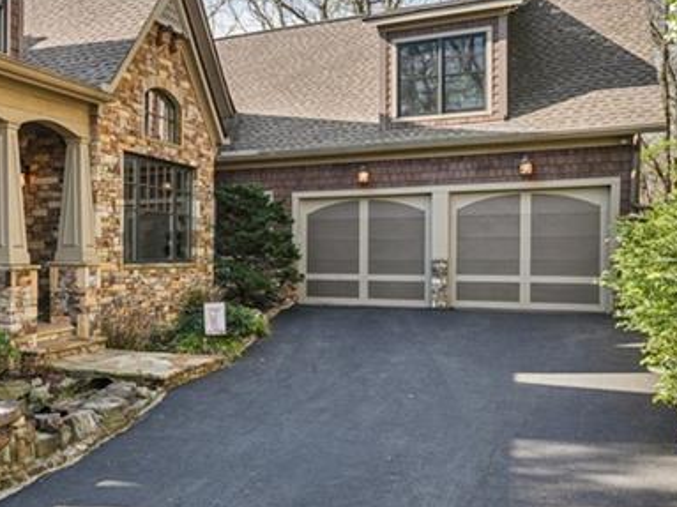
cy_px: 181
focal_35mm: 38
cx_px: 9
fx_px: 739
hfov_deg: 42.8
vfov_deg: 37.6
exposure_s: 1/60
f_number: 8
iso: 100
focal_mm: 14.7
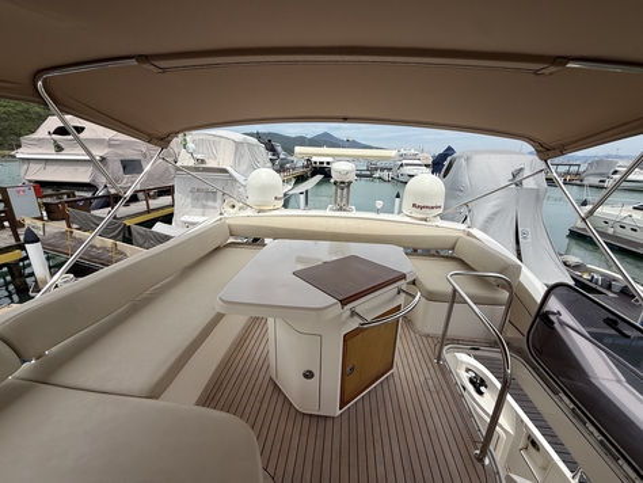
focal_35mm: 14
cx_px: 322
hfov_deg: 102.0
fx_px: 260
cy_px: 242
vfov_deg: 85.7
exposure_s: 1/3125
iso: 50
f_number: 2.2
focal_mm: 2.22
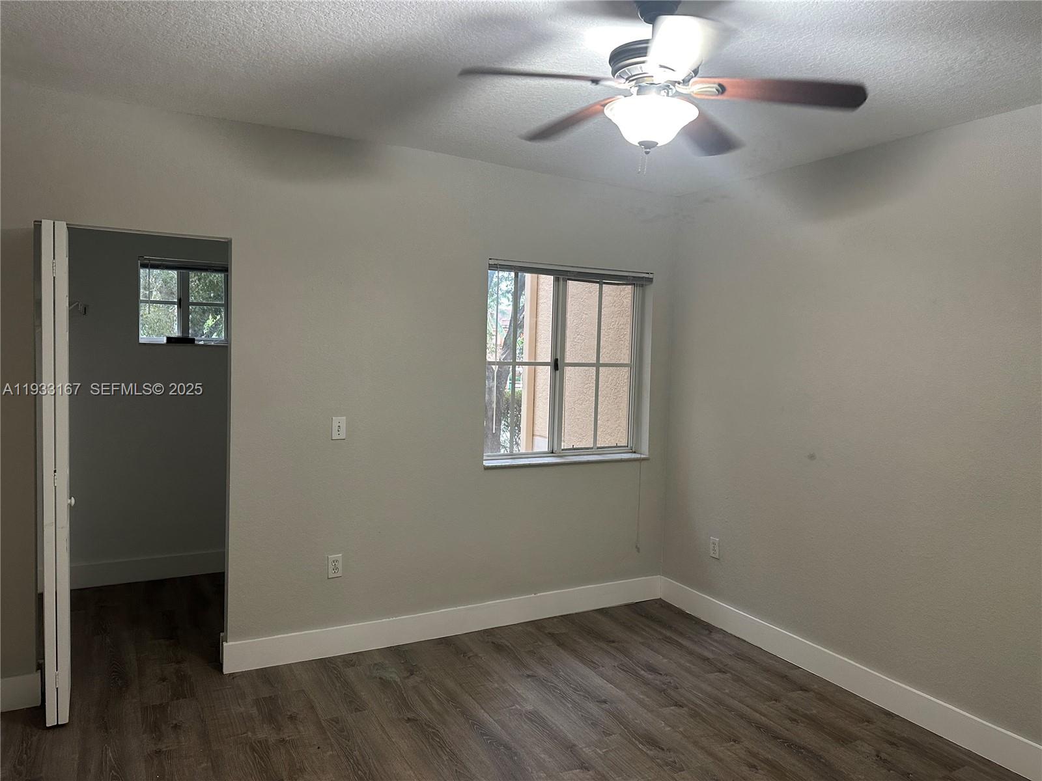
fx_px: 722
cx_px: 521
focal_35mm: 24
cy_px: 390
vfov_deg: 56.8
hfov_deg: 71.6
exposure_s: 1/60
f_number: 1.78
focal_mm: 6.86
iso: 200
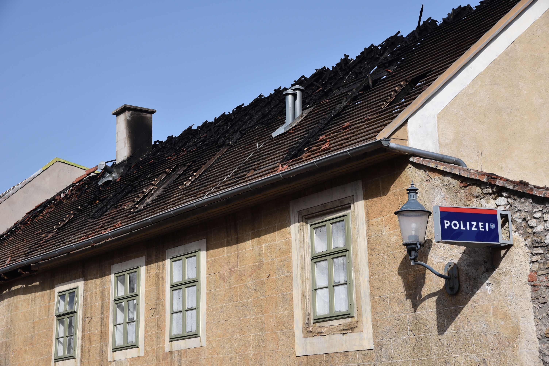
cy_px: 183
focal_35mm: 70
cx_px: 274
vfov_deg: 19.5
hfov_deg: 28.8
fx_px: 1068
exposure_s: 1/400
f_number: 10
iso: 200
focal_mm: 70
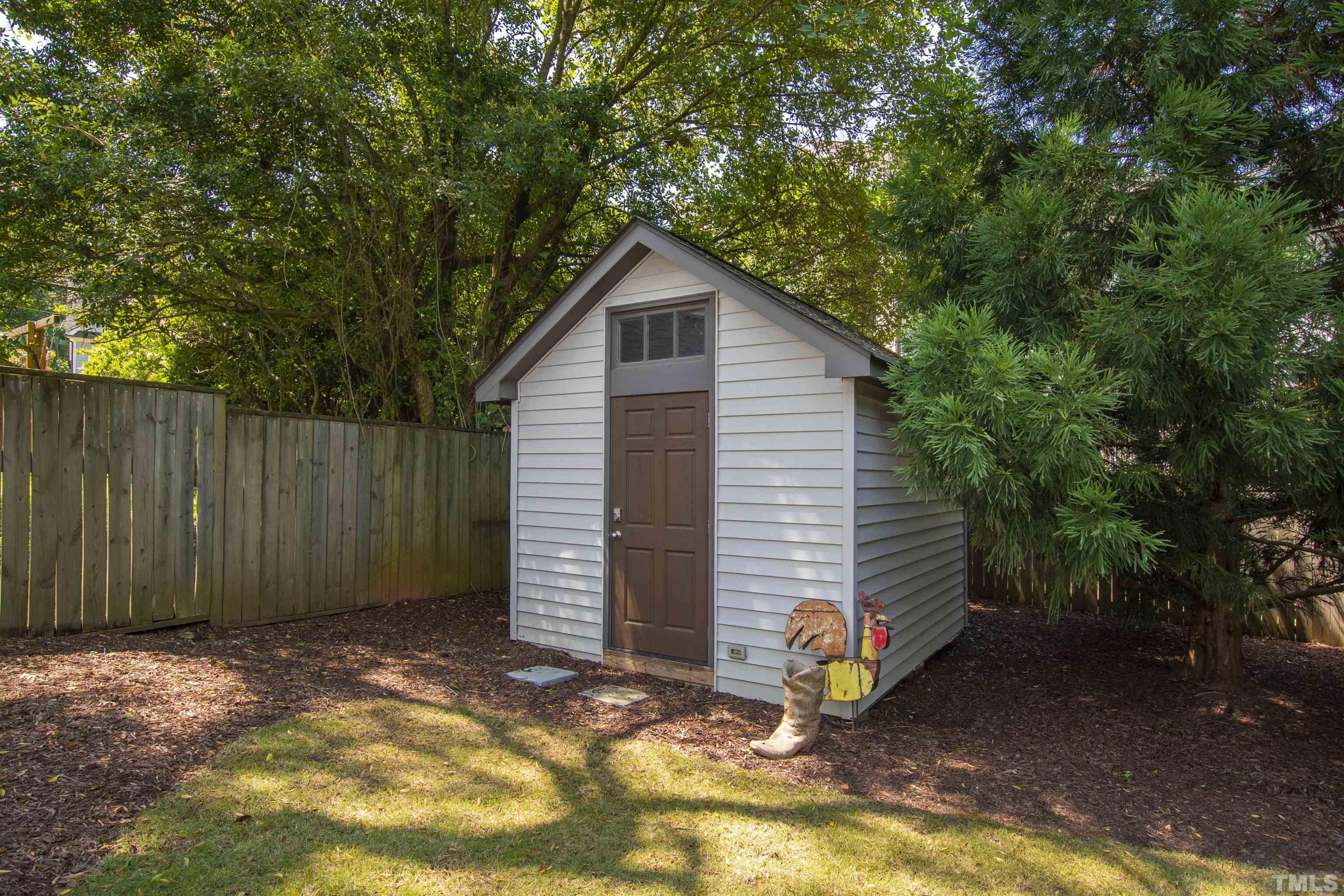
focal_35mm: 20
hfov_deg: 85.4
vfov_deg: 63.2
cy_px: 448
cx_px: 672
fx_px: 728
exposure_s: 1/60
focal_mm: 13
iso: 200
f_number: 8
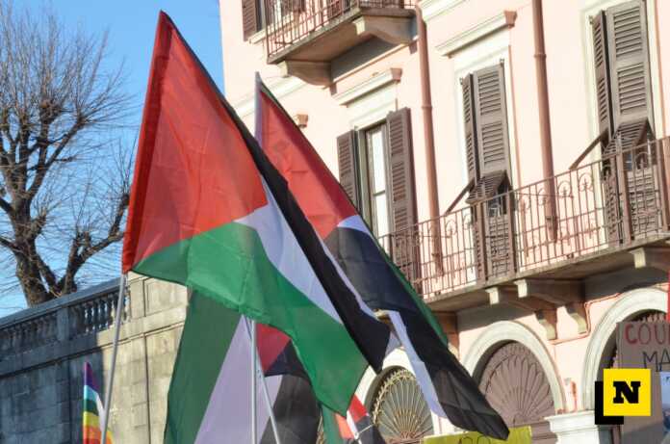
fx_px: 2089
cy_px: 222
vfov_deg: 12.1
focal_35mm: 112
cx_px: 335
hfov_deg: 18.2
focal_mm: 75
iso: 3200
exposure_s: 1/200
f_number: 32
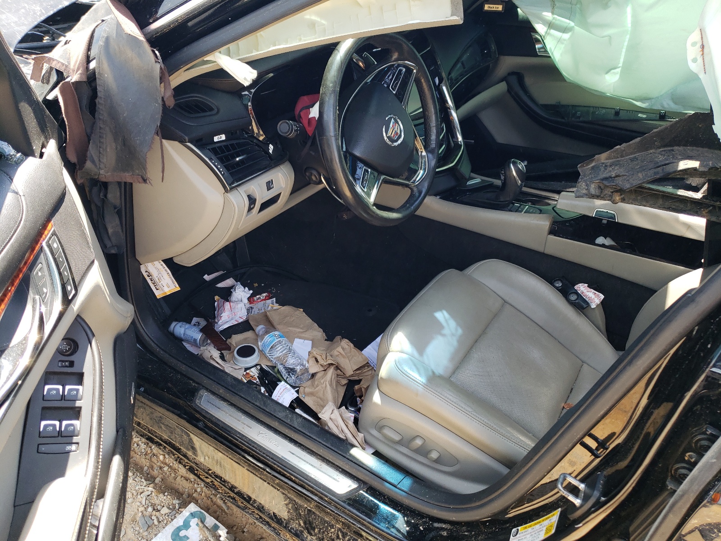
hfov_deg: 67.3
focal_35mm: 26
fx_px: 542
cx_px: 360
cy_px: 270
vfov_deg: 53.1
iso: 50
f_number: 1.5
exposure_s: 1/250
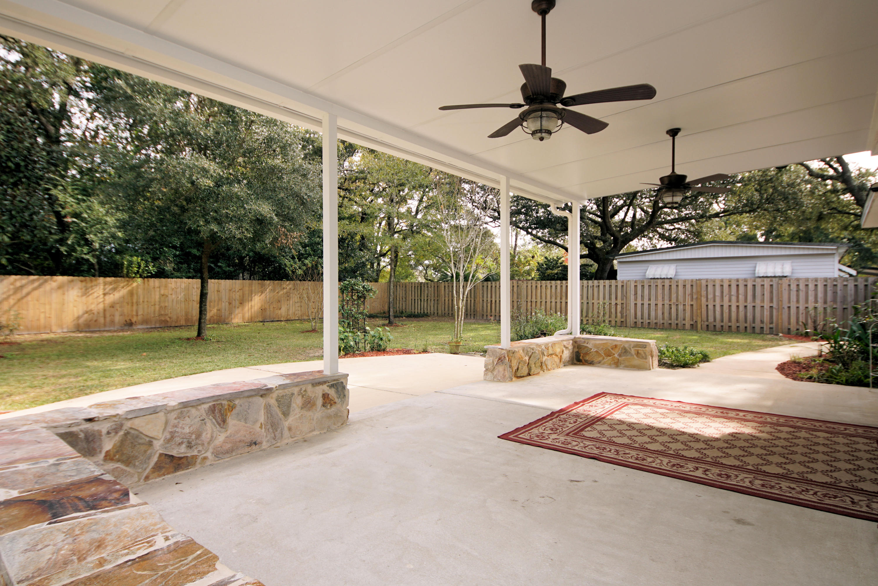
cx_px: 439
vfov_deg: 67.4
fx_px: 439
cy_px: 293
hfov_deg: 90.0
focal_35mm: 18
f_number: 4.5
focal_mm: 12
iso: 125
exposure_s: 1/160
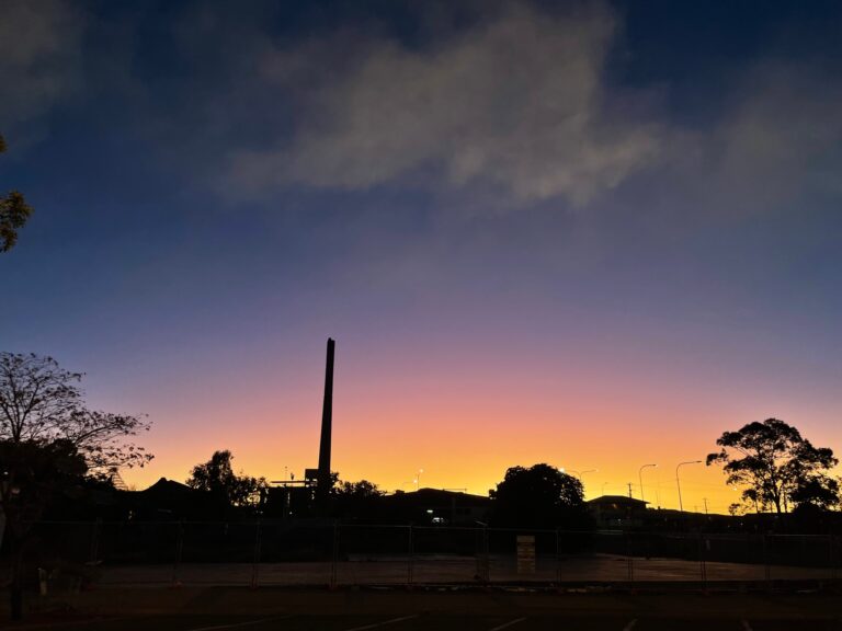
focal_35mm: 26
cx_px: 421
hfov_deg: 67.3
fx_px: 632
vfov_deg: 53.1
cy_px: 316
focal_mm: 4.2
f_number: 1.6
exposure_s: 1/100
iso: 64
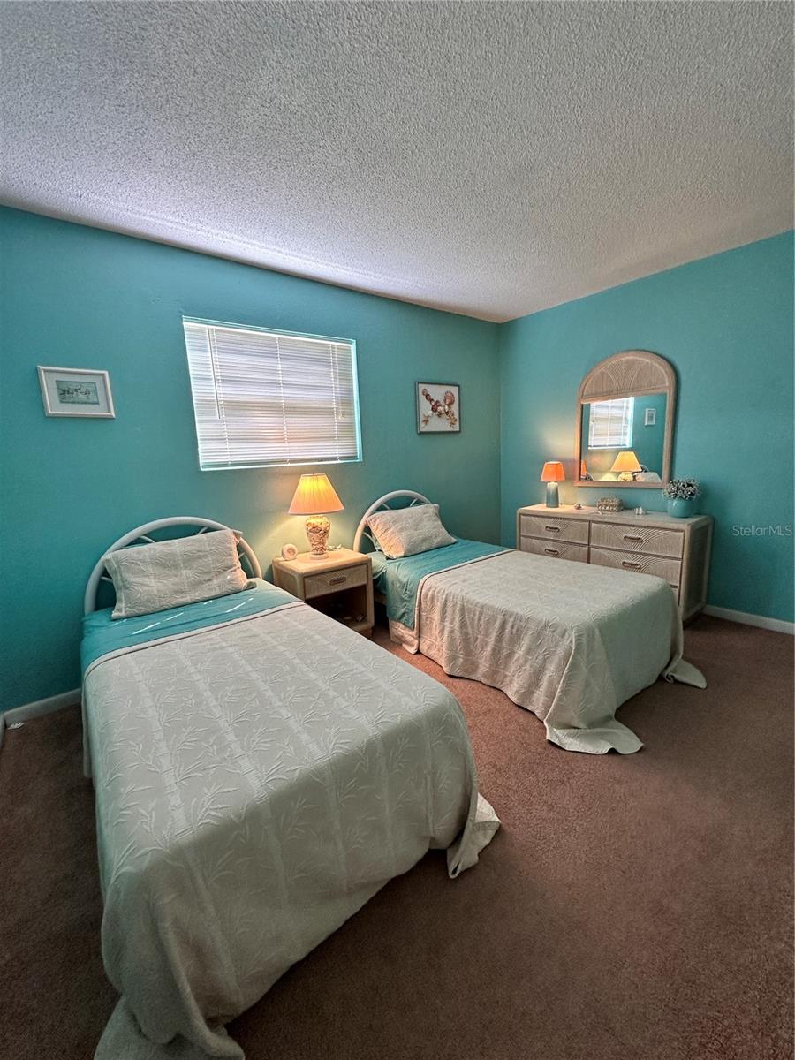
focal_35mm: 14
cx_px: 398
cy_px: 530
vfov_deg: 102.1
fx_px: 429
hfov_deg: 85.7
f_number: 2.2
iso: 160
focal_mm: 2.22
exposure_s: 1/60
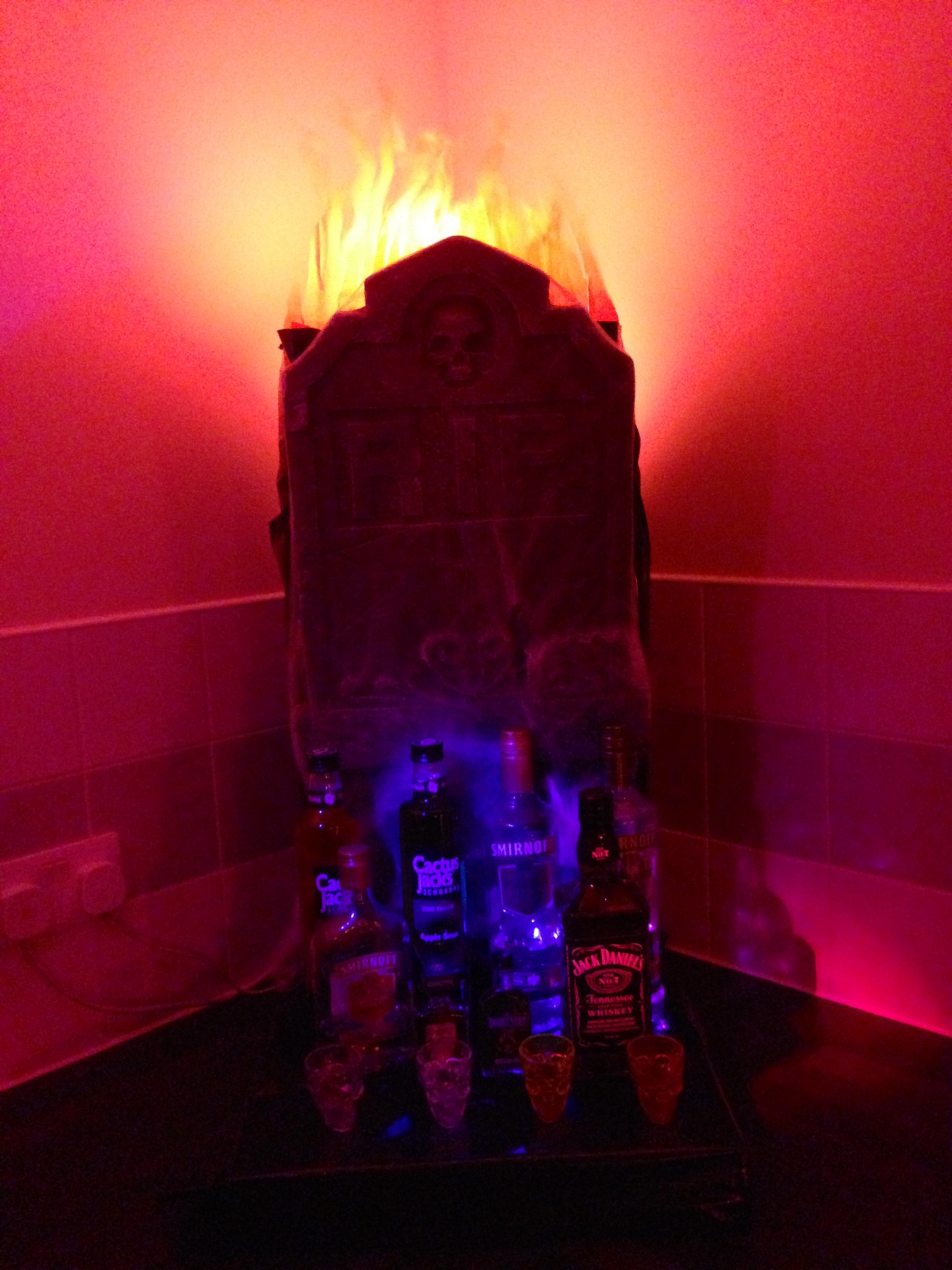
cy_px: 635
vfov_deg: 55.4
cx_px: 476
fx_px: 1210
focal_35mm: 33
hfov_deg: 42.9
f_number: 2.4
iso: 800
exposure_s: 1/15
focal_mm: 4.13
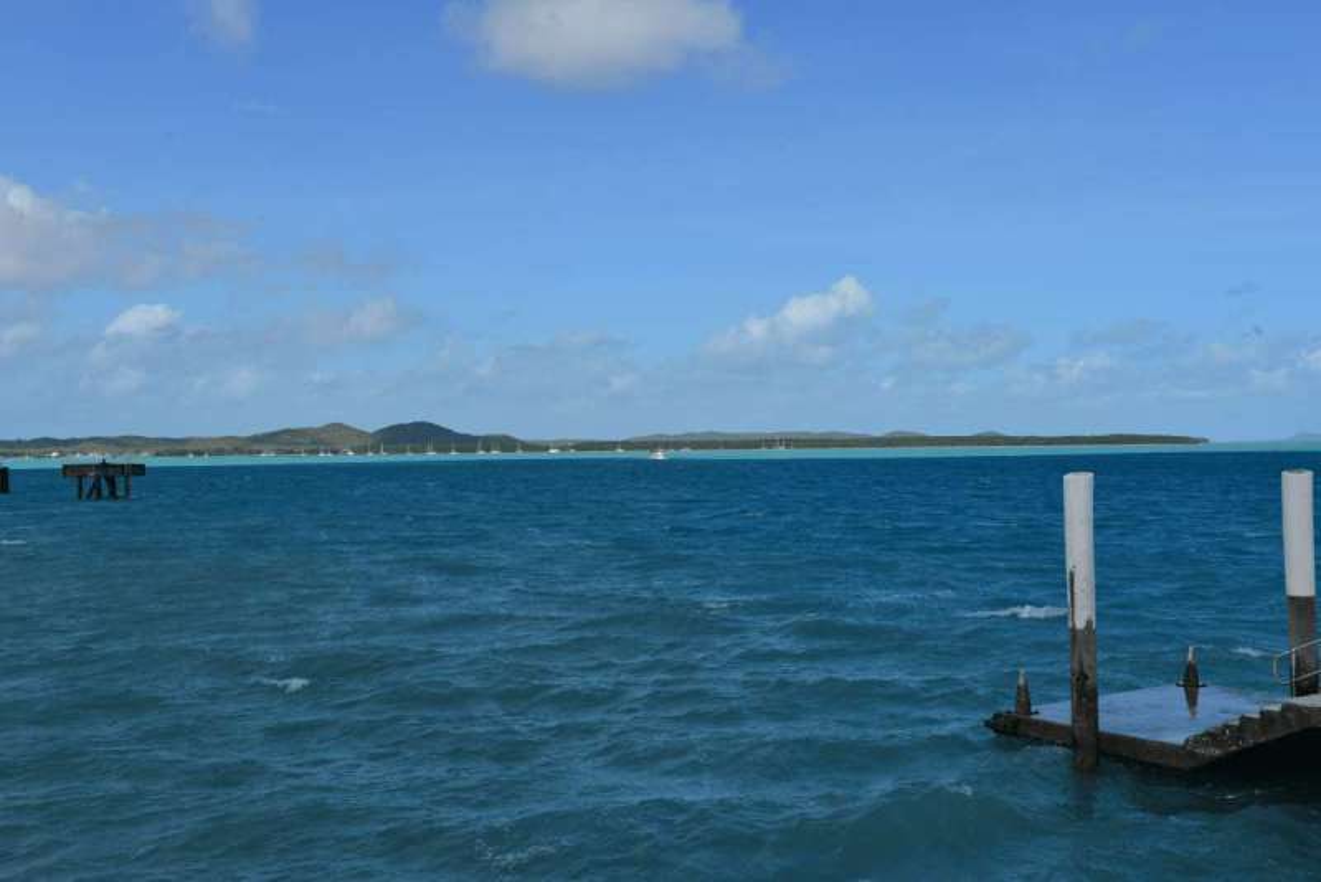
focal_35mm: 40
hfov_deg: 48.4
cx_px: 660
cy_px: 441
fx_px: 1468
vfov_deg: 33.4
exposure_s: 1/500
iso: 250
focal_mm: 40
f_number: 11
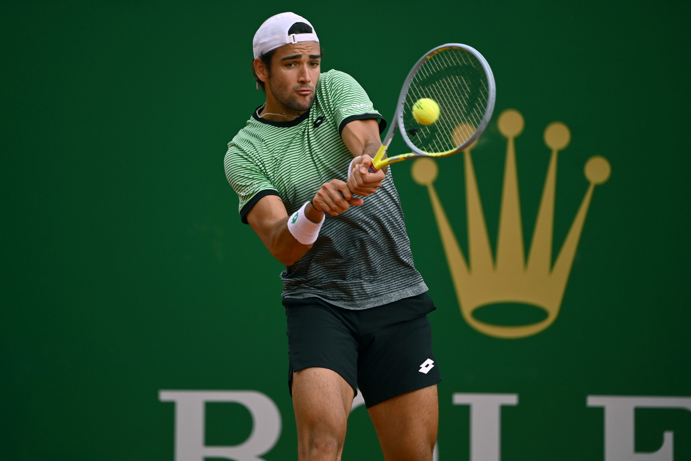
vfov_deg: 3.9
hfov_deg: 5.9
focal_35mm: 350
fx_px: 6718
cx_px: 346
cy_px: 230
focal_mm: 350
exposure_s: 1/3200
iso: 400
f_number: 4
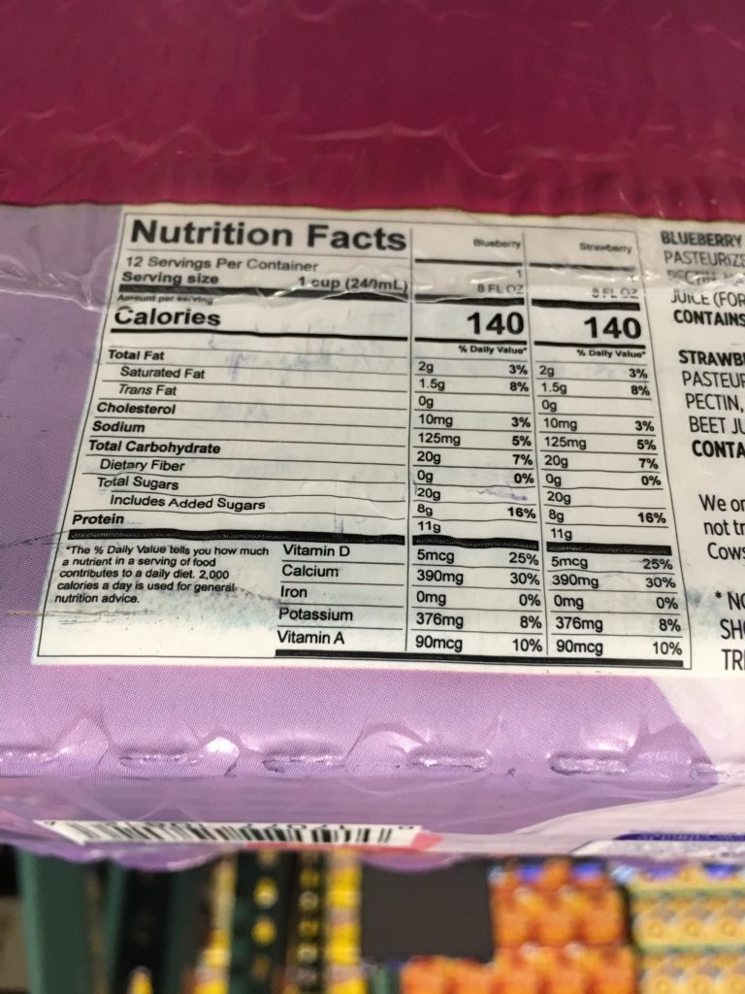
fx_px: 832
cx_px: 372
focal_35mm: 29
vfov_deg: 61.7
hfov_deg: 48.2
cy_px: 497
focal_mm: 4.15
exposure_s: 1/30
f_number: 2.2
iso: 160
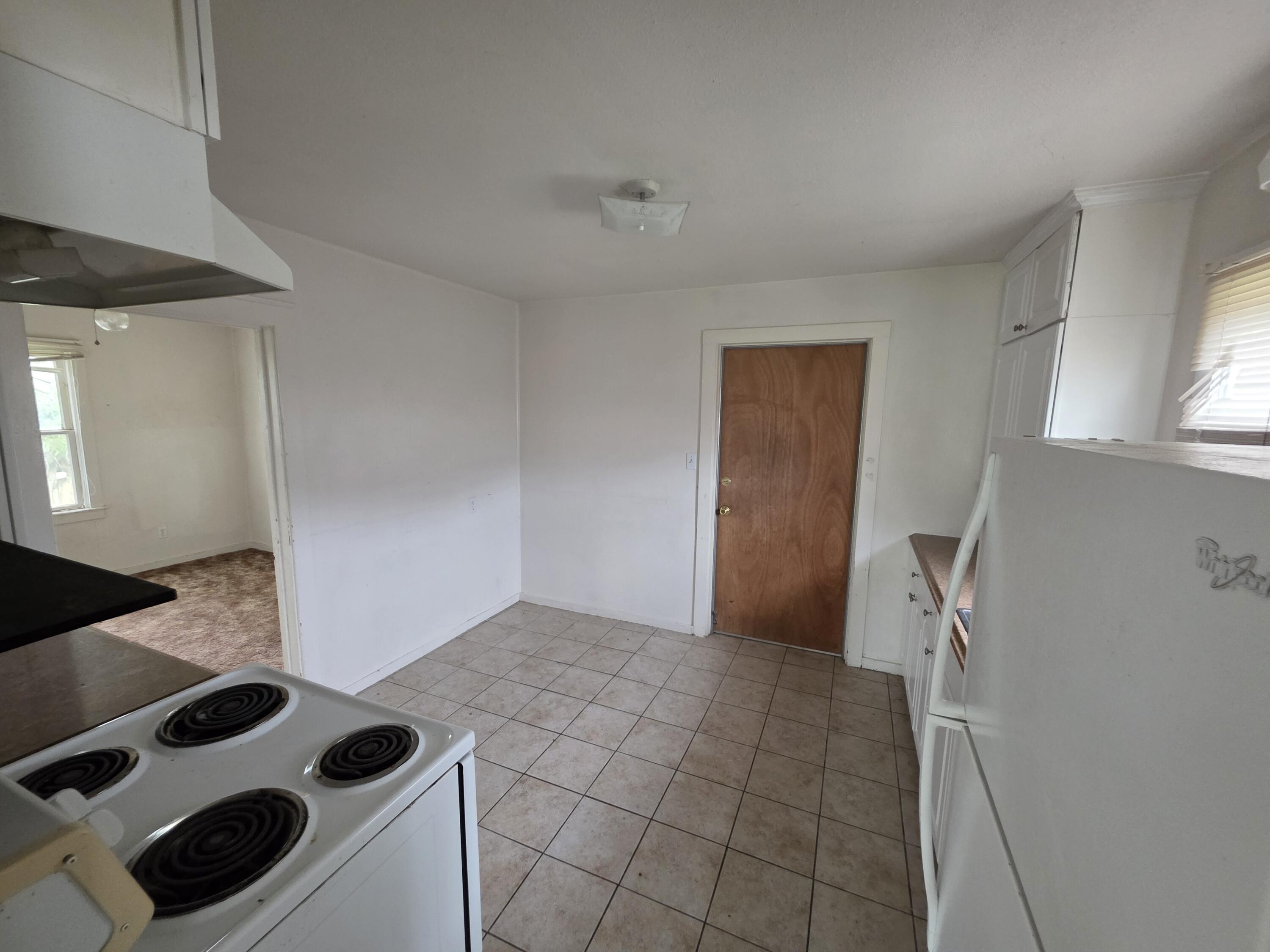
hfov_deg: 106.2
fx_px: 477
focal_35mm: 13
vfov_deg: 89.9
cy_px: 476
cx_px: 635
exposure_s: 1/60
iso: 500
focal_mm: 2.2
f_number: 1.9
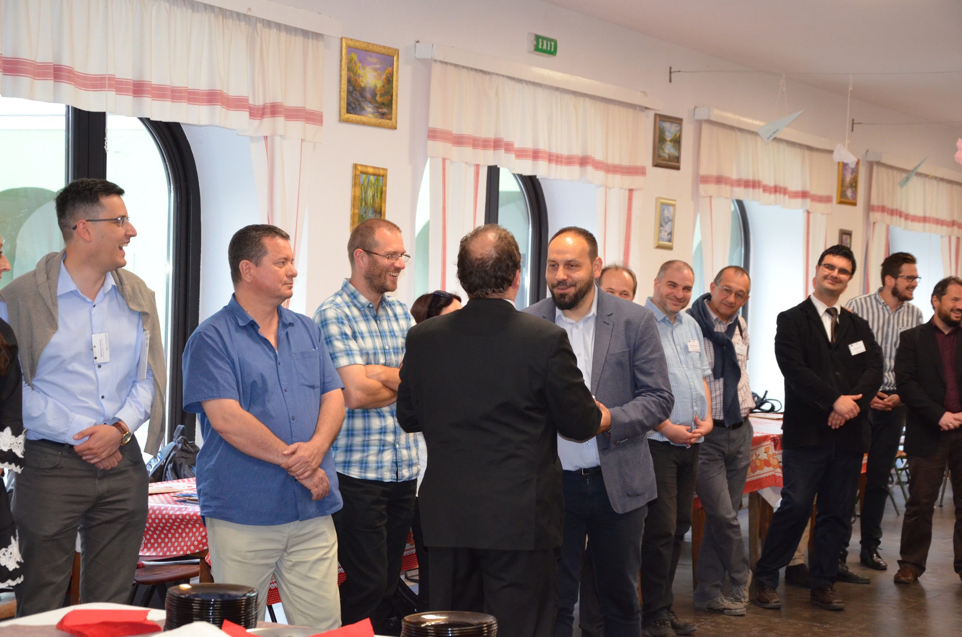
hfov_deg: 29.9
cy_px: 318
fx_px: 1800
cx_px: 481
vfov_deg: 20.1
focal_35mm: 68
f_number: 4.8
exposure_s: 1/60
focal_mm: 45
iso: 2000
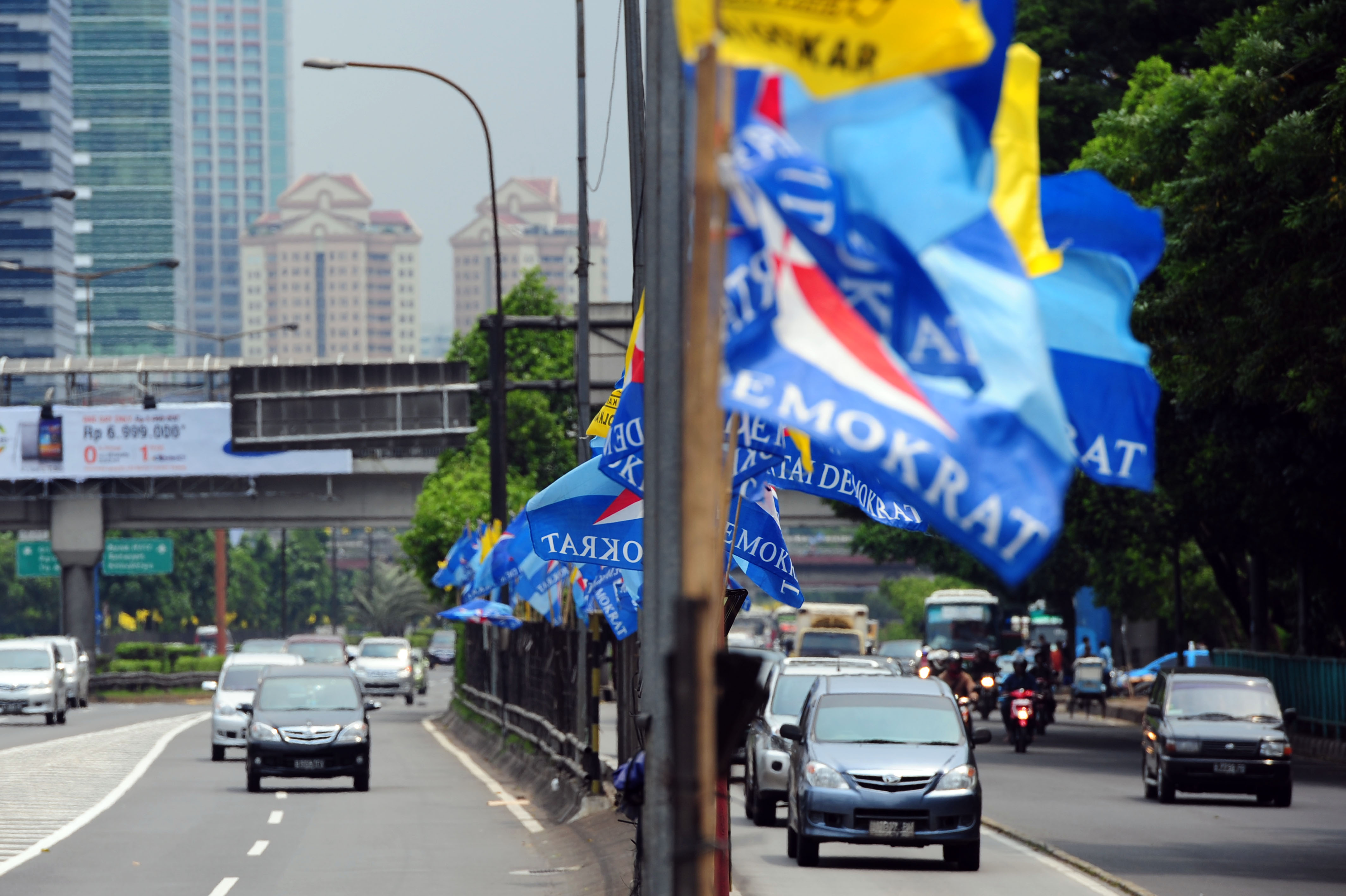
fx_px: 7473
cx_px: 673
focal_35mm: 200
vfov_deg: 6.9
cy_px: 448
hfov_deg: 10.3
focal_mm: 200
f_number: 6.3
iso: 200
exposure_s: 1/500
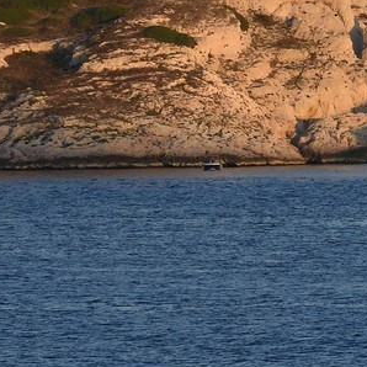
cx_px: 915
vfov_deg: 1.9
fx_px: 10927
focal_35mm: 911
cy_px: -6
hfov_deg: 1.9
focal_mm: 200
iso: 200
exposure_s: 1/200
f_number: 7.1
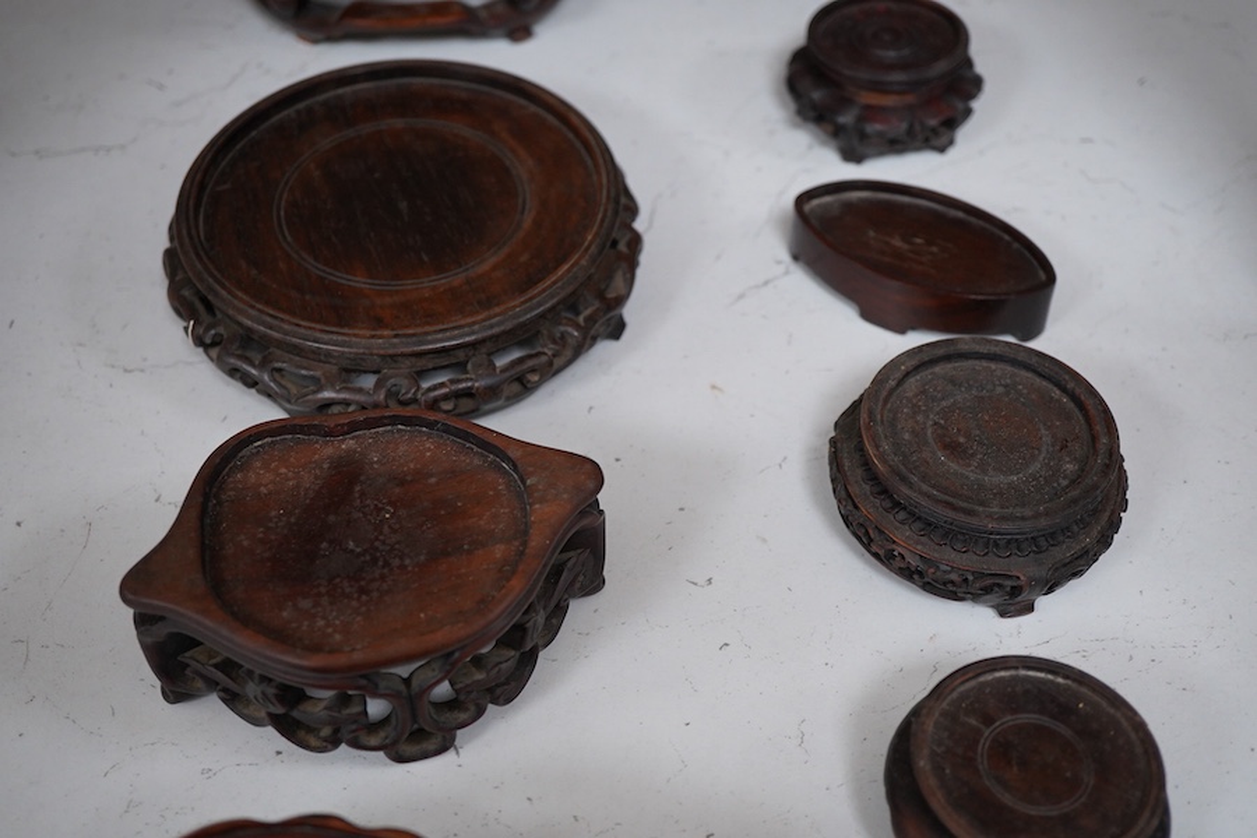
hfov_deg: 43.6
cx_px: 628
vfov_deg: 29.9
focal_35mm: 45
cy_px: 419
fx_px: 1571
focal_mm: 30
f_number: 6.3
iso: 1250
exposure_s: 1/125
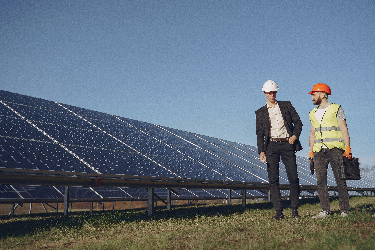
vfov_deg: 37.9
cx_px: 188
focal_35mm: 35
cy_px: 125
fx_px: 365
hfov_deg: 54.4
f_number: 4
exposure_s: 1/3200
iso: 200
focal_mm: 35
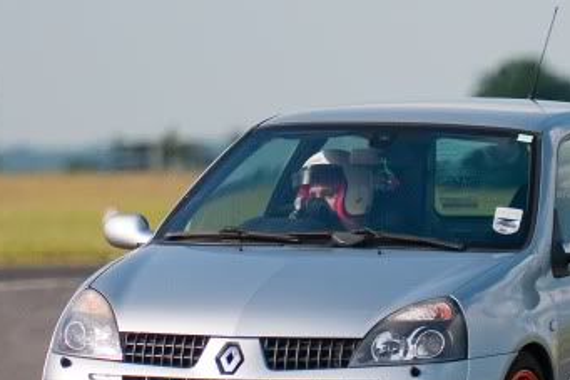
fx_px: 18911
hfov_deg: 1.7
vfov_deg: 1.1
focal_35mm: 1195
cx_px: 578
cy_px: 254
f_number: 4.8
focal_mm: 340
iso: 400
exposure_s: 1/2500
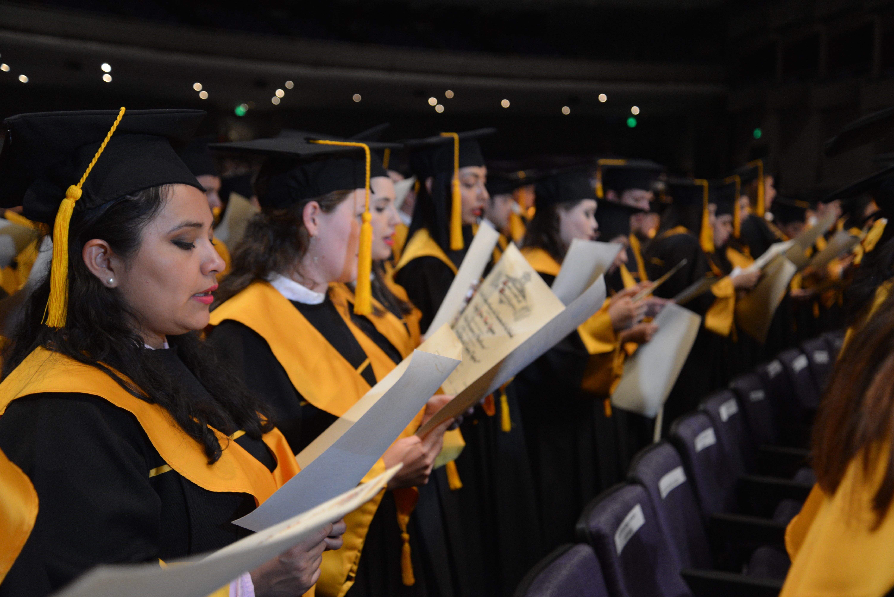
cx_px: 447
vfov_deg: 30.5
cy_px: 298
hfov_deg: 44.5
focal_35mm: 44
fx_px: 1093
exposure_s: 1/20
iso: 1600
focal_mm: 44
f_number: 4.2
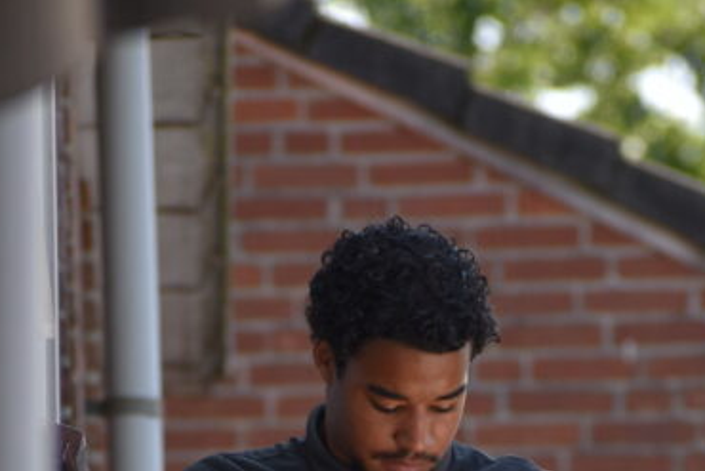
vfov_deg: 1.6
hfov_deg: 2.4
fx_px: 17082
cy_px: 700
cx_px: 376
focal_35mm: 872
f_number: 5.6
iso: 200
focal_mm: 210
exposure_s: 1/500
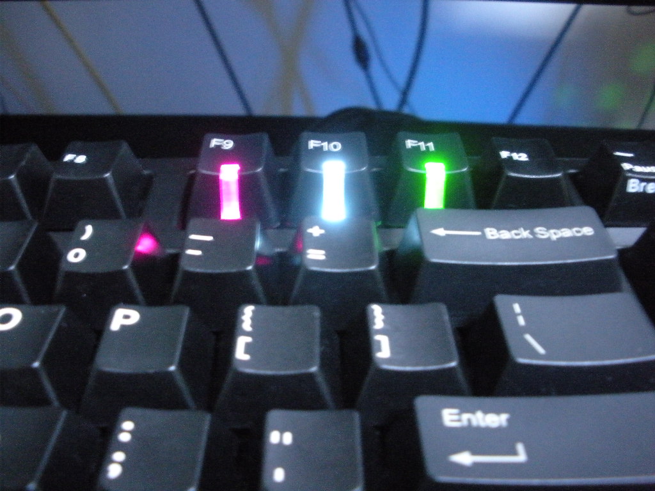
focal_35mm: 36
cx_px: 328
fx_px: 681
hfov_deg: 51.4
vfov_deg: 39.7
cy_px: 246
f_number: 3.5
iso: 800
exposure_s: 1/1.8
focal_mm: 6.3
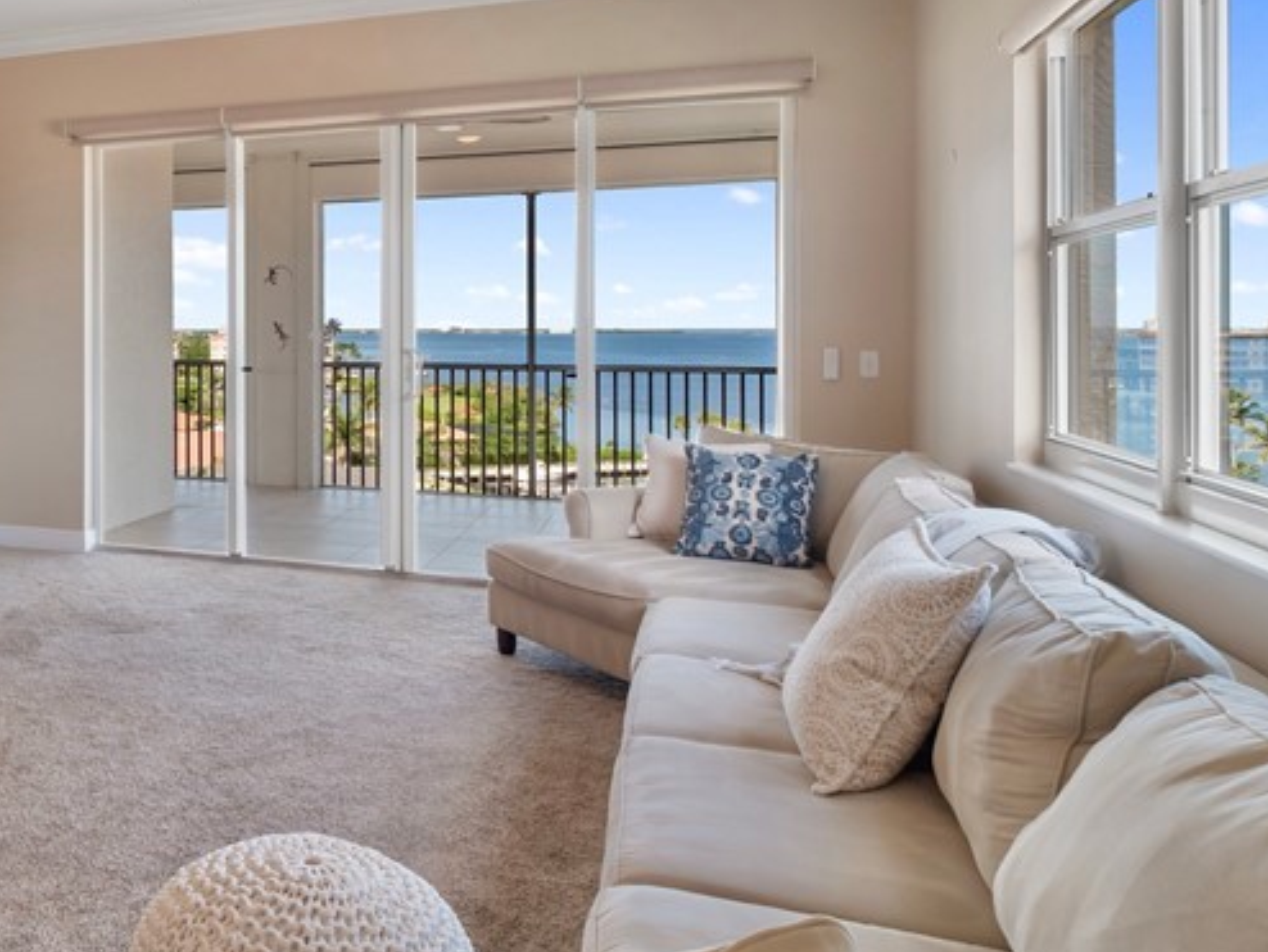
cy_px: 354
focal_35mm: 29
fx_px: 1063
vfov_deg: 47.8
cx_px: 223
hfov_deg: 56.4
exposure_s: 1/20
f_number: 7.1
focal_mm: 7
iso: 200
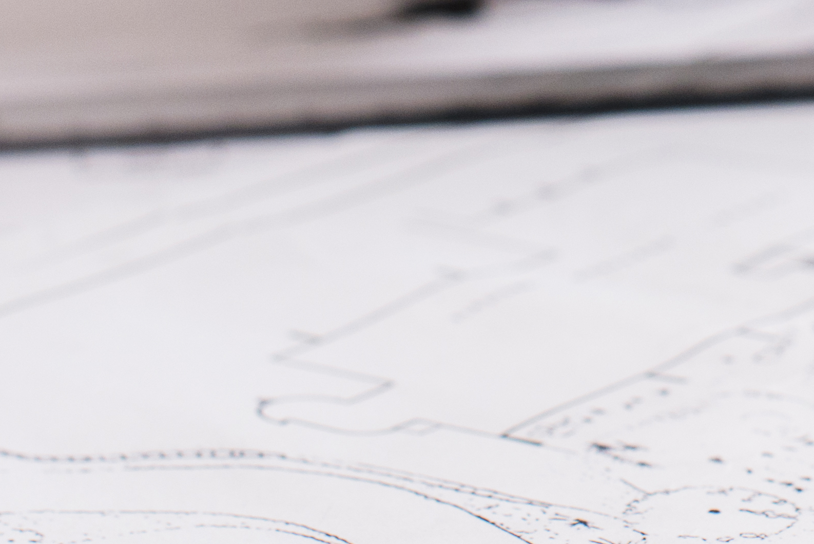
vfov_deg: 5.8
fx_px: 5248
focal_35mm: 232
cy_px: -443
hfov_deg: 8.8
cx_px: 716
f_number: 5
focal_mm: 50
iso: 320
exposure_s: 1/160
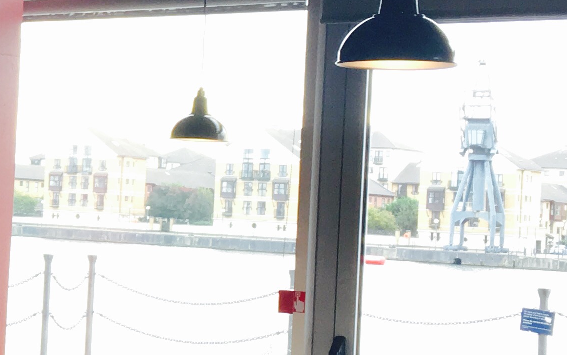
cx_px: -270
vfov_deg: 12.0
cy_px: 175
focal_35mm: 109
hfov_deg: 17.3
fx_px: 1685
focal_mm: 4.15
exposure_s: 1/100
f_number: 2.2
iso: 40
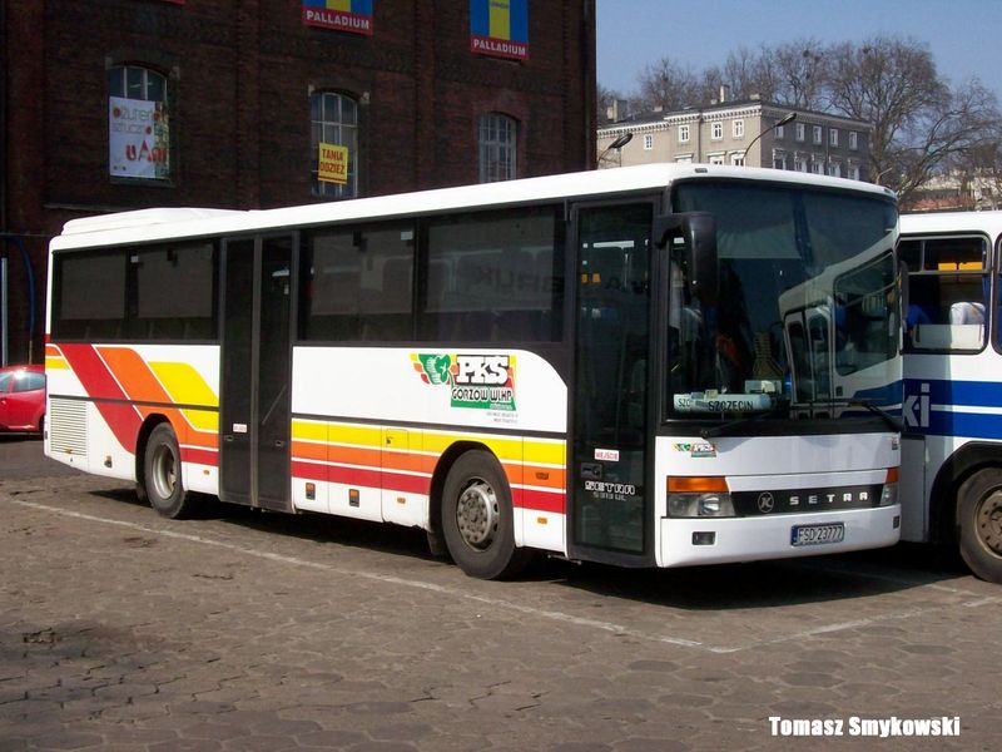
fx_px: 1621
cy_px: 376
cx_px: 501
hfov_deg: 34.3
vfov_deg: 26.1
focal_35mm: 56
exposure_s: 1/701
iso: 80
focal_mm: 9.4
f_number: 6
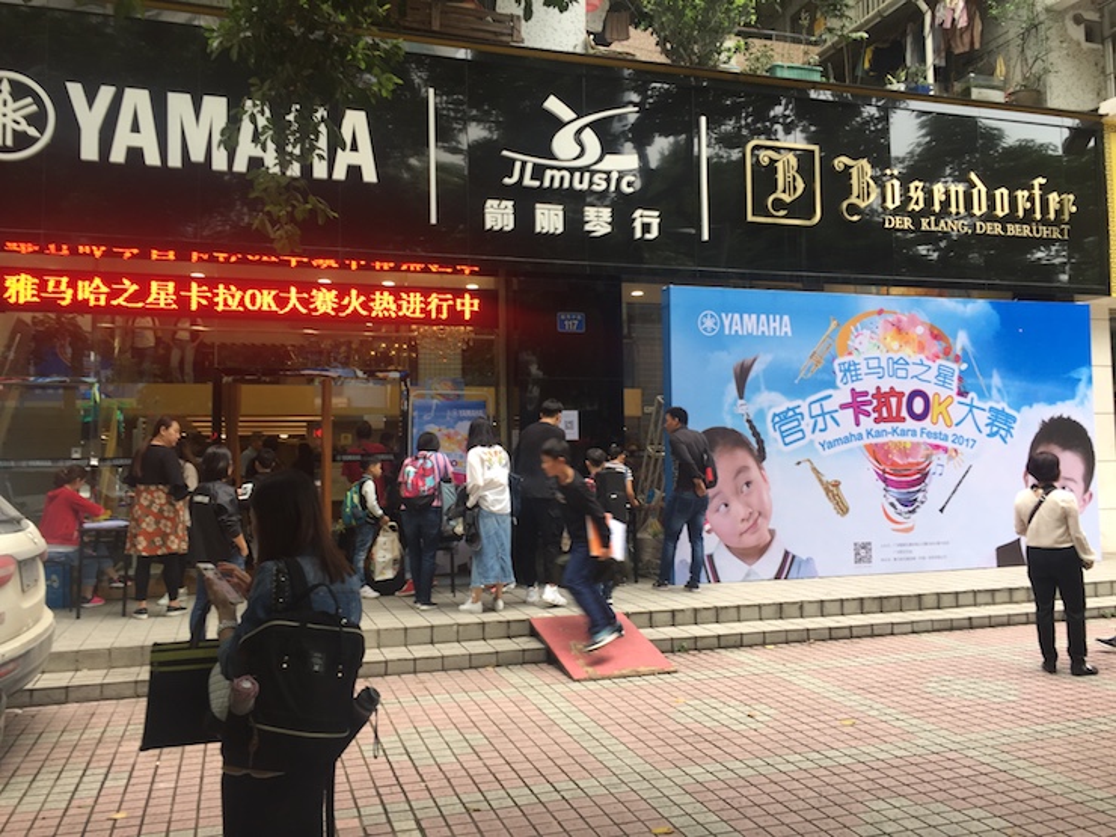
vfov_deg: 48.2
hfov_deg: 61.7
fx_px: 935
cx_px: 558
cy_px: 418
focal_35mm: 29
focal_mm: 4.15
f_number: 2.2
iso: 32
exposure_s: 1/50
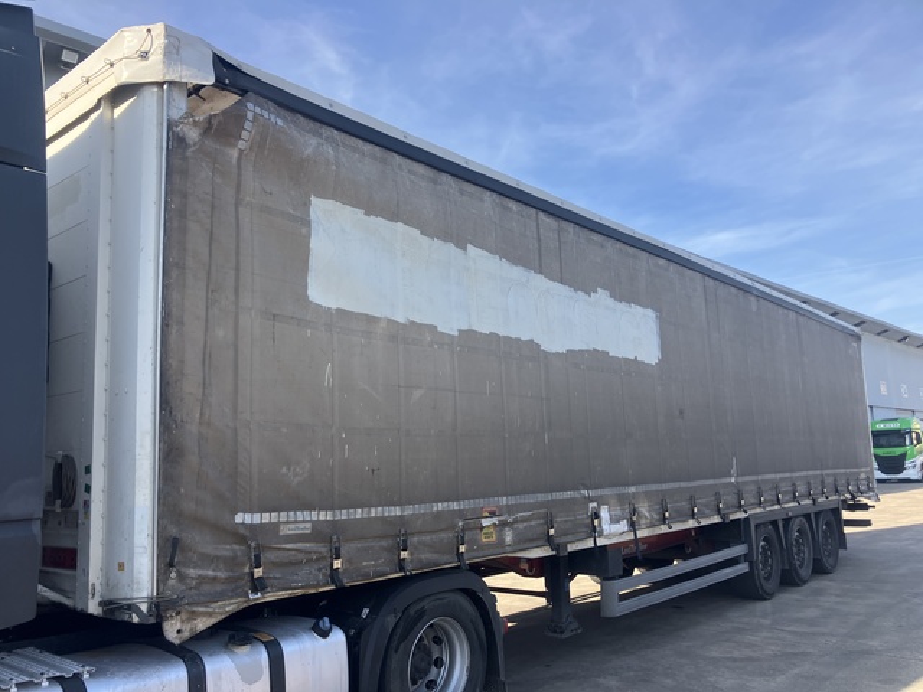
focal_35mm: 28
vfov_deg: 49.7
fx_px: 747
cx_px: 462
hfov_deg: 63.4
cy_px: 346
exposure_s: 1/838
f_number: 1.8
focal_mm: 3.99
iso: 32
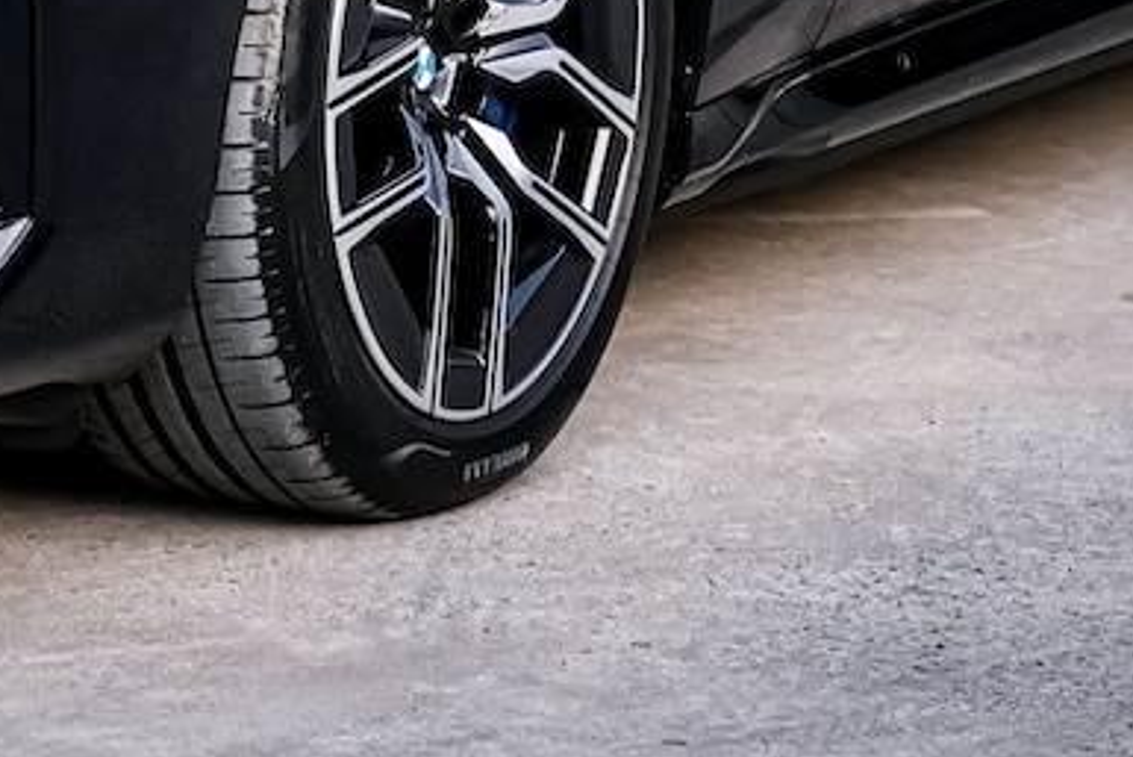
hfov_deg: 7.8
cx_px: -26
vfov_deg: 5.2
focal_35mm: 261
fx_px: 8217
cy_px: -689
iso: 640
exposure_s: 1/250
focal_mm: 44.4
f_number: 4
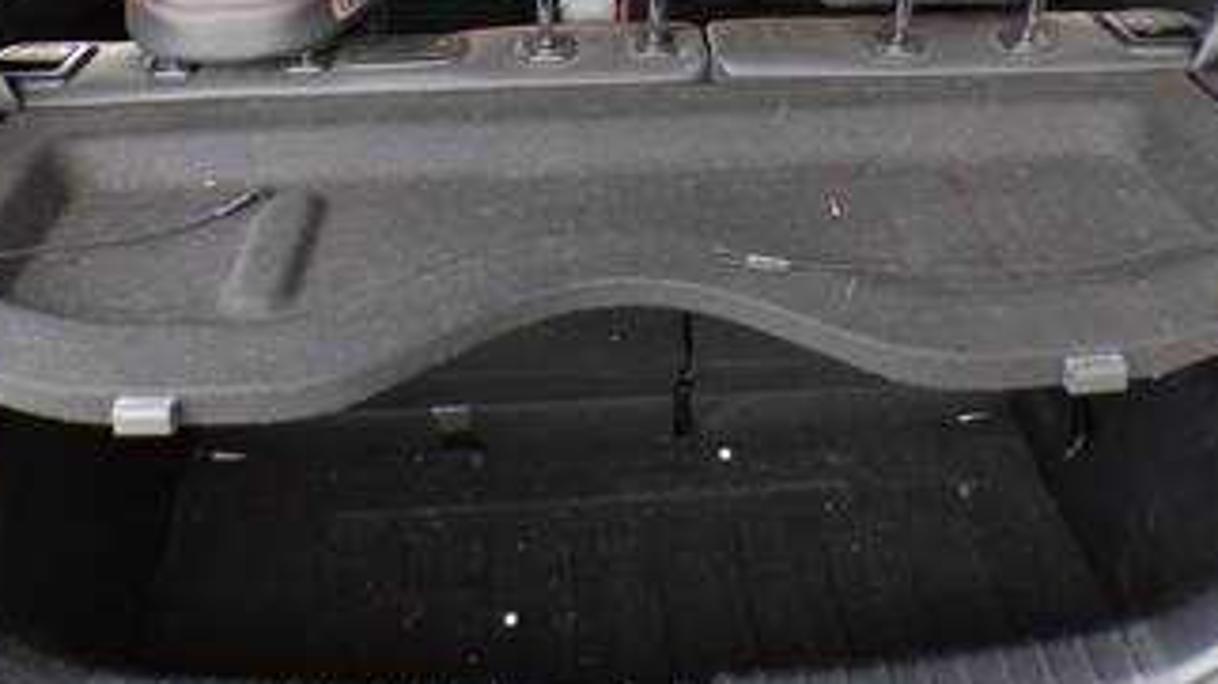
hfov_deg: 51.6
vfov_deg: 29.5
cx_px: 609
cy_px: 113
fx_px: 1259
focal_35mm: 39
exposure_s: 1/38
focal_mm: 4.3
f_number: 3
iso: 100
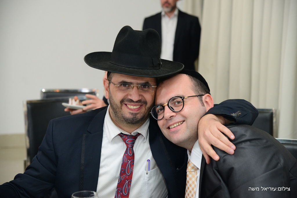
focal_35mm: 78
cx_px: 148
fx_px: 644
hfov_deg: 26.0
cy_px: 99
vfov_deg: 17.5
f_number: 5
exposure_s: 1/100
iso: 1600
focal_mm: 78
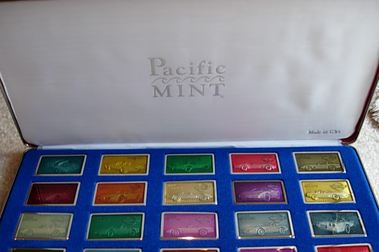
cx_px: 191
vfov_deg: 30.4
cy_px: 152
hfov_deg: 44.5
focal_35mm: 44
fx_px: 463
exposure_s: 1/26.9
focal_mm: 7.8
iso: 64
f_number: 2.8
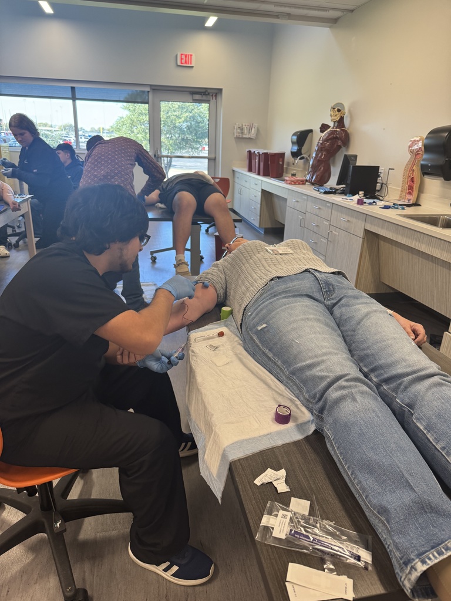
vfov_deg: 71.6
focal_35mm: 24
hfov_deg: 56.8
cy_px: 300
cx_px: 226
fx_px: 417
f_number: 1.78
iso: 160
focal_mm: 6.76
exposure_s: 1/121
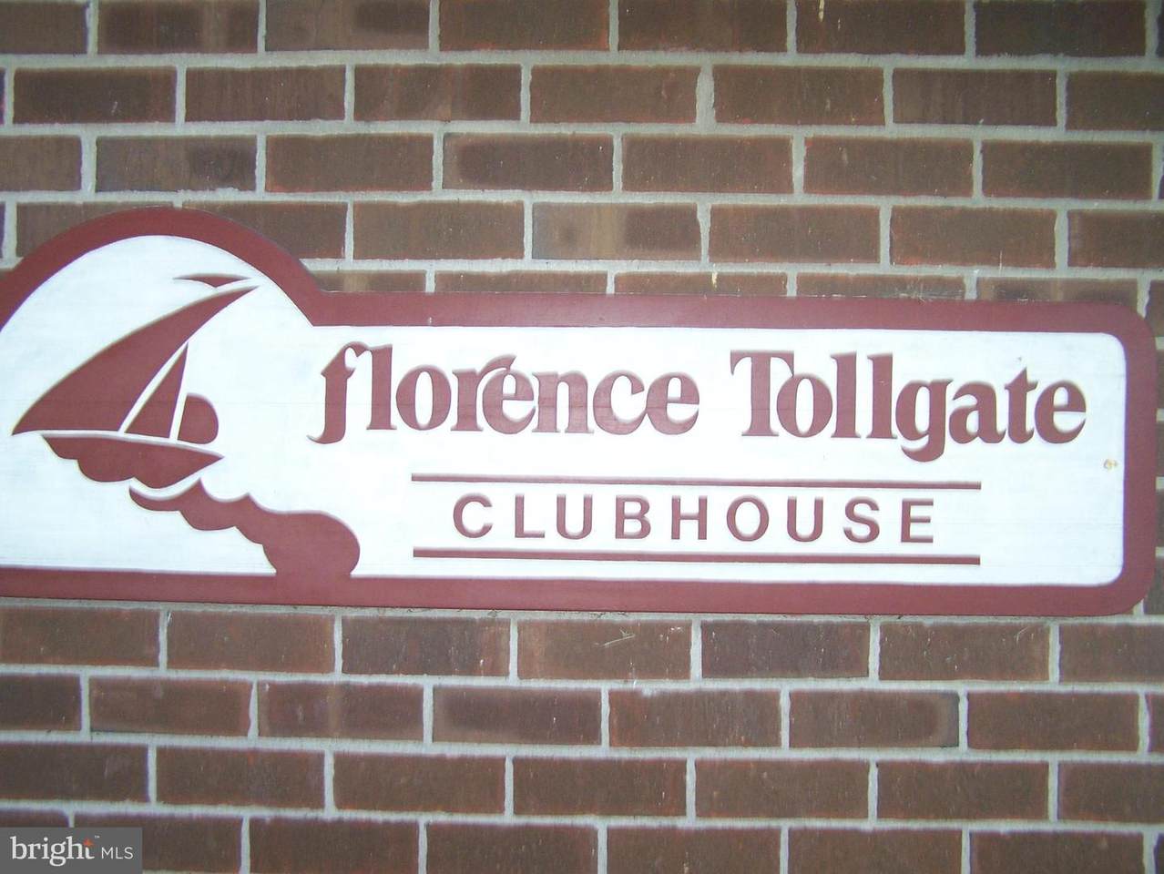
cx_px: 582
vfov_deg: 37.8
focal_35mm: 38
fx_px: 1279
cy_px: 437
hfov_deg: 49.0
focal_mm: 6.3
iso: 160
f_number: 2.8
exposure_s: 1/60
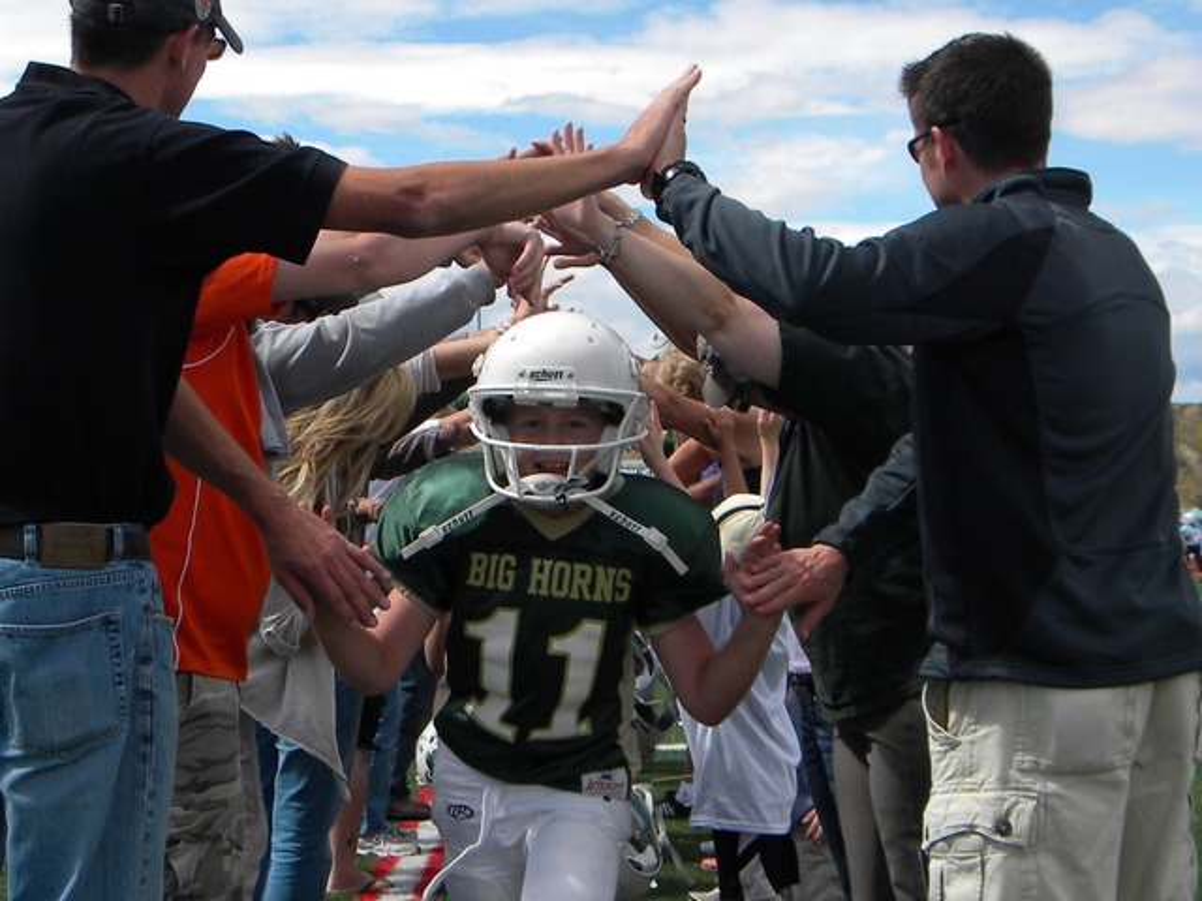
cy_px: 450
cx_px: 601
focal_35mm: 41
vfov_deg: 35.1
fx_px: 1424
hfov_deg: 45.8
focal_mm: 7.3
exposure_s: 1/256
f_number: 7.6
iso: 80
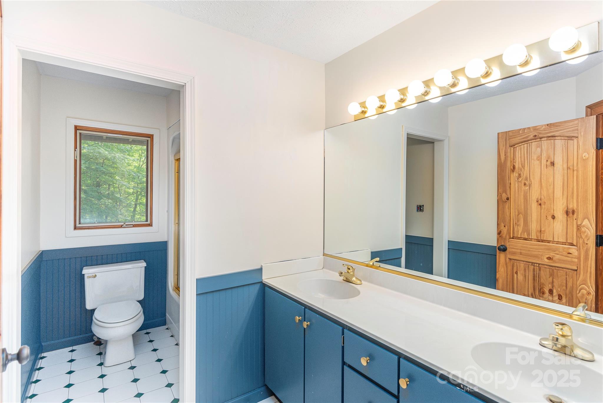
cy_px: 202
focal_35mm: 17
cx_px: 302
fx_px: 285
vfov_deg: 70.5
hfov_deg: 93.3
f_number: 7.1
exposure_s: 1/60
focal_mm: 17
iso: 320
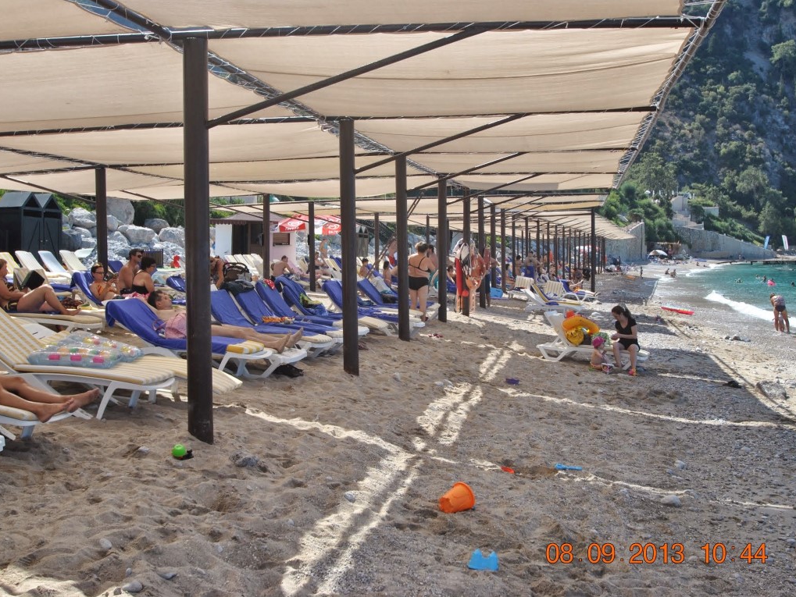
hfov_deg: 47.8
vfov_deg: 36.8
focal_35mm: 39
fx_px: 897
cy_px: 299
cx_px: 405
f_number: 7.1
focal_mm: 24
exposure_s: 1/200
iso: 100
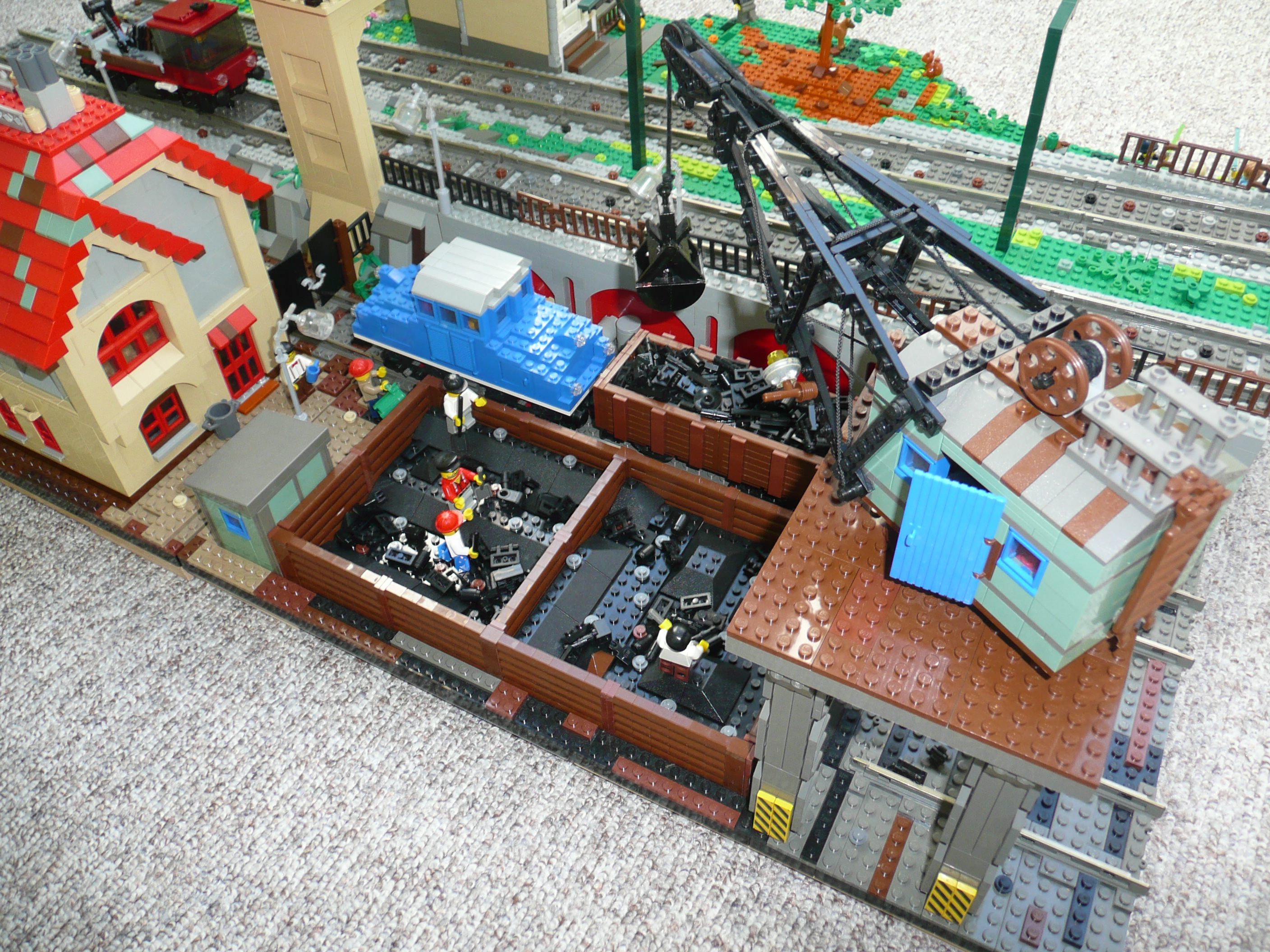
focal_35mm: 28
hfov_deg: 63.4
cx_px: 635
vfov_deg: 49.7
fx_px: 1027
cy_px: 476
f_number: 3.3
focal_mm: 4.6
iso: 100
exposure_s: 1/30
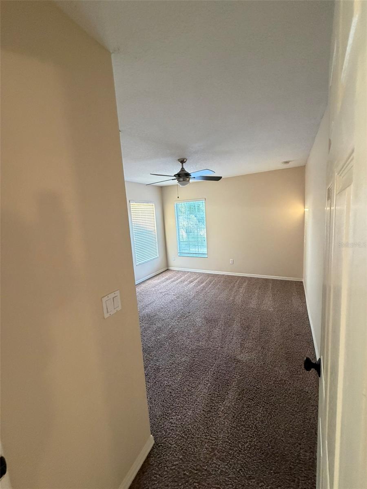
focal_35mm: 14
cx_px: 184
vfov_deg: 102.1
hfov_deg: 85.7
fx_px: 198
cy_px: 244
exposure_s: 1/60
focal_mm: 2.22
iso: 400
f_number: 2.2
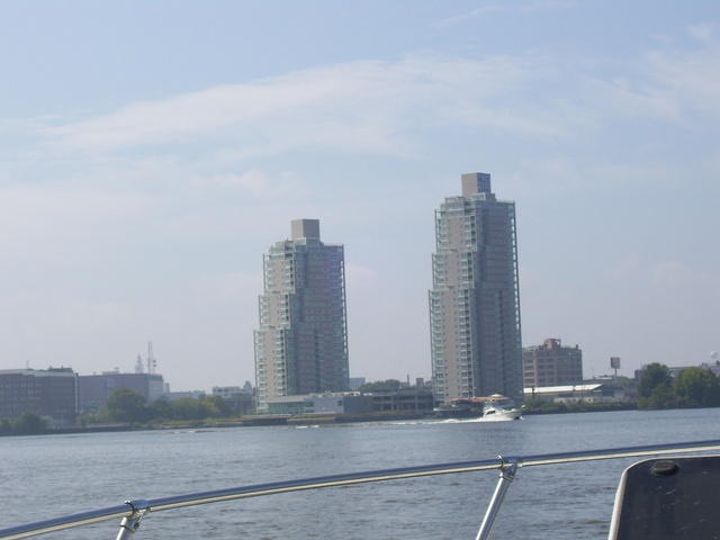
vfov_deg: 13.7
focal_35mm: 108
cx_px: 360
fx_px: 2246
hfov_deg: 18.2
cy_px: 270
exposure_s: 1/400
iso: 80
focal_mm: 18
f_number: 8
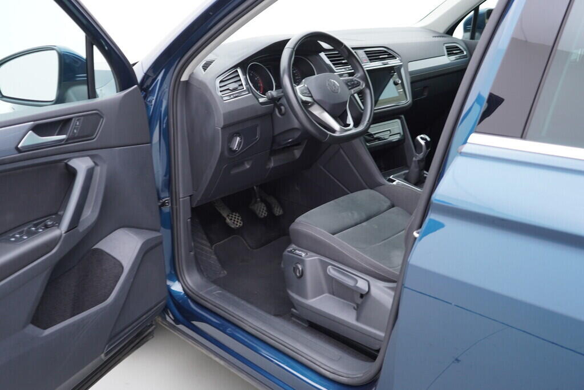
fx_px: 584
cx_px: 292
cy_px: 195
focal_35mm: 36
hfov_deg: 53.1
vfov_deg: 36.9
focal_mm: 24
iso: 160
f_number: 2.8
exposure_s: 1/40
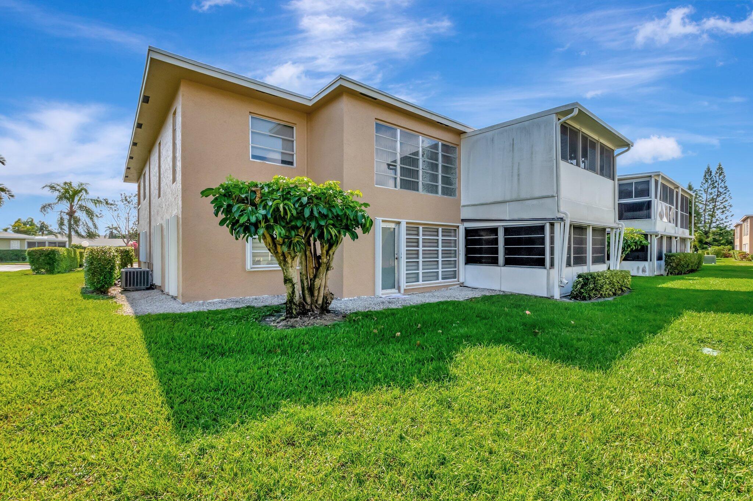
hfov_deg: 100.4
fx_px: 314
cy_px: 250
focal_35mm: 15
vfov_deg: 77.3
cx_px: 376
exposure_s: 1/1250
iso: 640
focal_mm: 10
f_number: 8
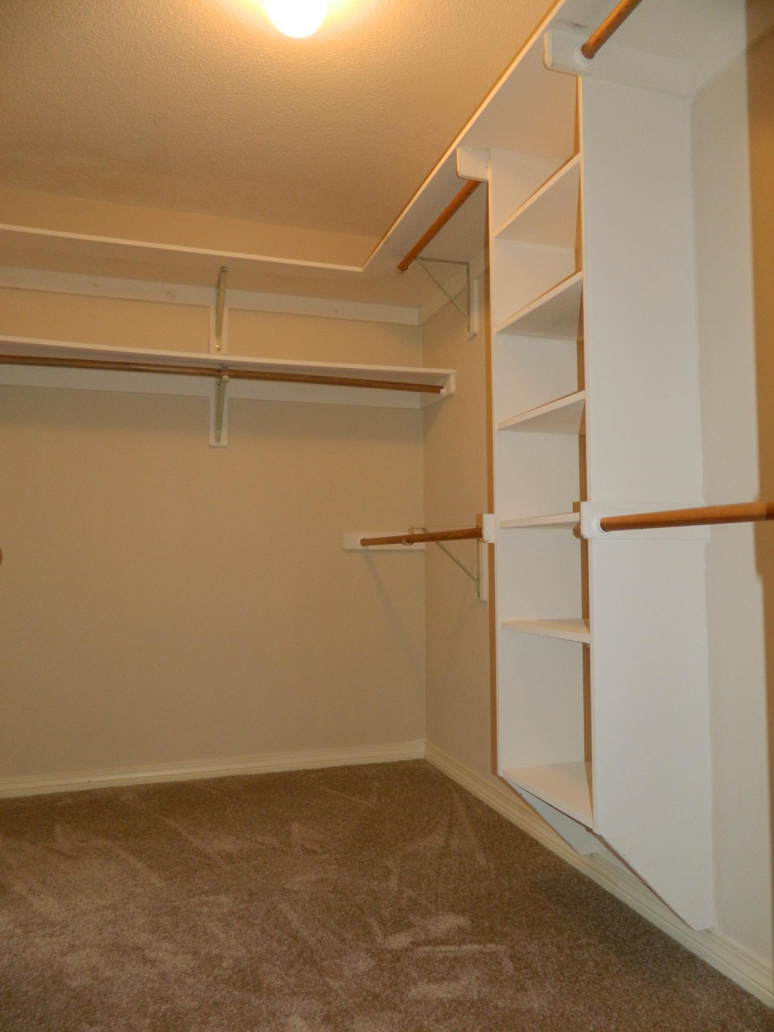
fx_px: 745
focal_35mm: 25
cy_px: 516
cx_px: 387
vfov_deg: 69.4
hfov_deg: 54.9
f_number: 3.1
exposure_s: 1/30
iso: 200
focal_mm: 4.5
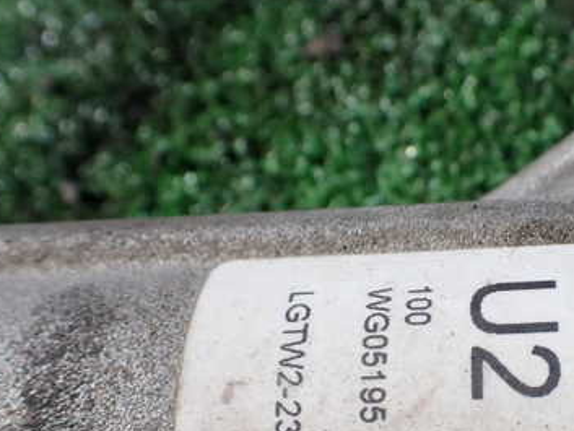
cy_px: 309
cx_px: 463
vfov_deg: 28.3
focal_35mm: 51
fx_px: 846
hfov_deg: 36.2
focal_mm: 5.4
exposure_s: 1/250
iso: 100
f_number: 9
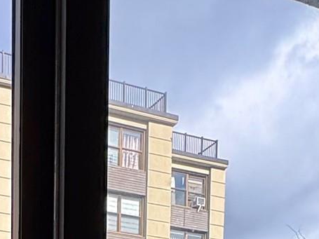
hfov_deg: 26.8
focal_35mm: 63
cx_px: -76
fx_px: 580
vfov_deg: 15.9
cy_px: 526
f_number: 2.2
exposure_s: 1/278
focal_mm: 2.22
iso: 64
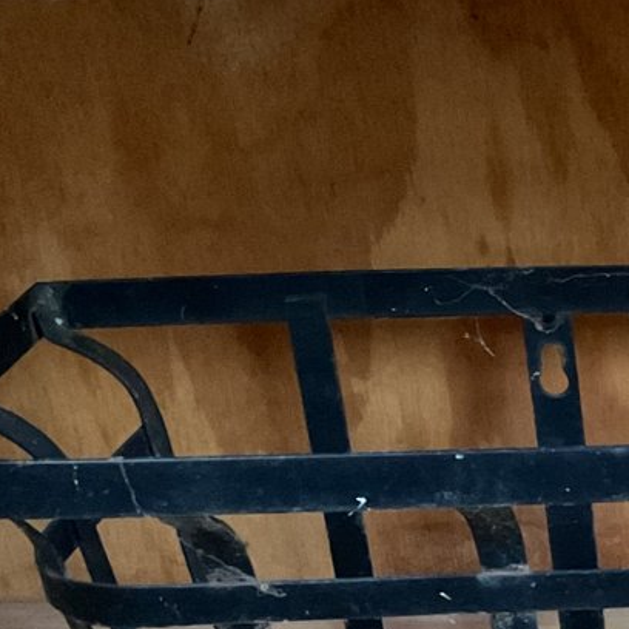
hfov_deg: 16.5
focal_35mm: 95
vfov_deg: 17.9
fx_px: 1953
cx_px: 981
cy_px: 627
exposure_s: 1/25
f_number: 1.8
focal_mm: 3
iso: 250
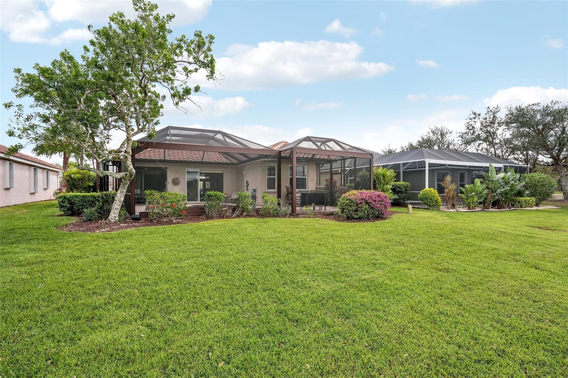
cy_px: 189
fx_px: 252
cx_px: 284
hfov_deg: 96.7
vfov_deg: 73.7
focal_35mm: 16
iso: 400
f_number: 8
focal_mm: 16
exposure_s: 1/500
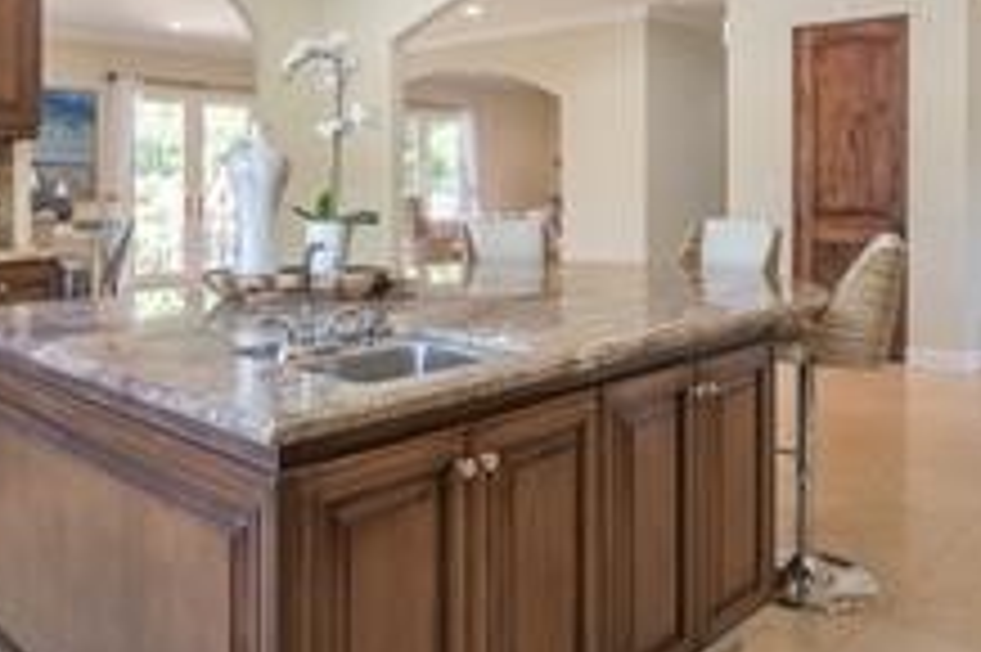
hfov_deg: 60.3
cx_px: 508
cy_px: 193
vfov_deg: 41.4
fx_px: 844
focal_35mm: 31
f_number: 22
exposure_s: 1/2
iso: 200
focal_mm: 15
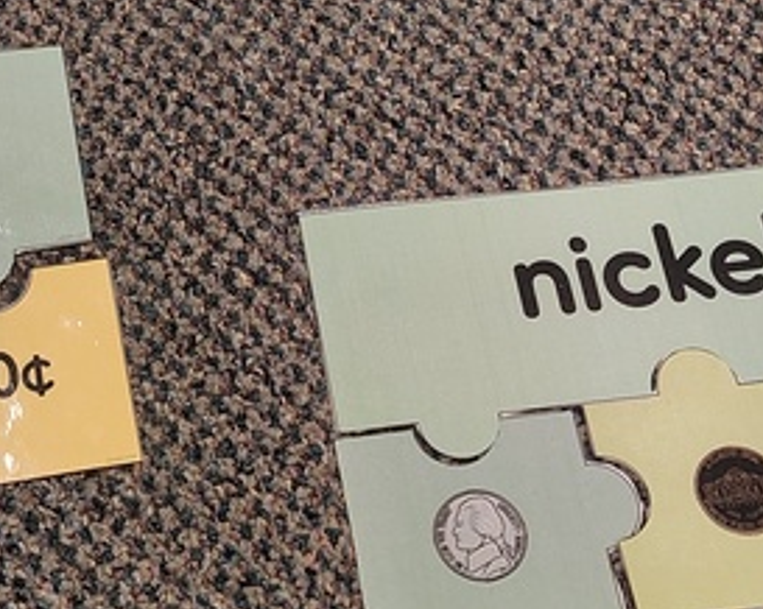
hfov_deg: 21.6
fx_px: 1986
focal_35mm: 88
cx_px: 193
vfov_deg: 16.9
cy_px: -49
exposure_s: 1/60
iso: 684
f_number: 1.8
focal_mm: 5.56
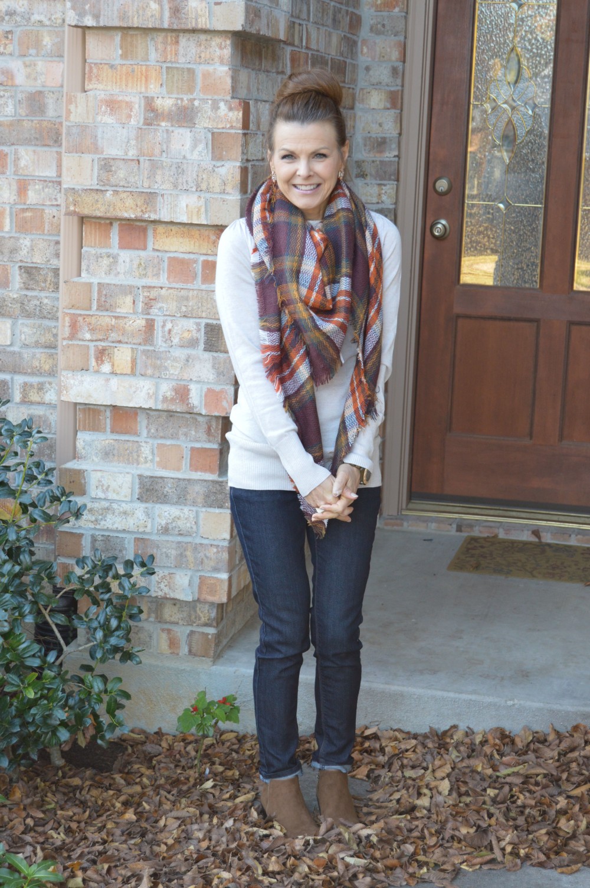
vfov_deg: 29.3
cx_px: 295
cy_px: 444
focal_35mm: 69
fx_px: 1699
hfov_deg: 19.7
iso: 560
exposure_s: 1/60
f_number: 5.3
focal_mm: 46
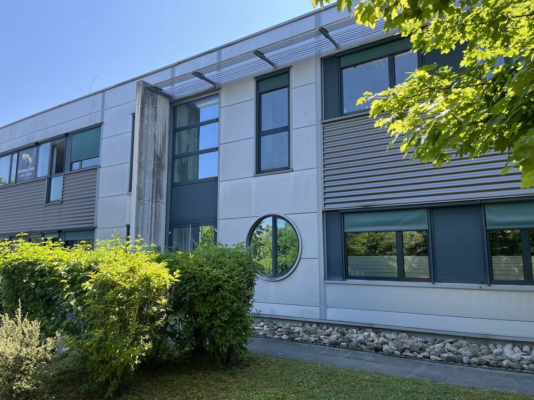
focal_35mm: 26
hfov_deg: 67.3
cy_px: 200
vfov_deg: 53.1
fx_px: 401
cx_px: 267
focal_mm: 5.1
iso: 50
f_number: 1.6
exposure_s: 1/718
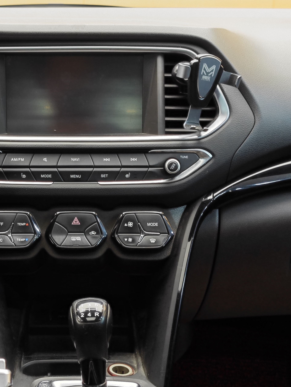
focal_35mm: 74
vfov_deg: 26.3
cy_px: 220
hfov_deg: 19.8
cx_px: 72
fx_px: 829
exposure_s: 1/24
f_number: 1.9
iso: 200
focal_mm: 8.7
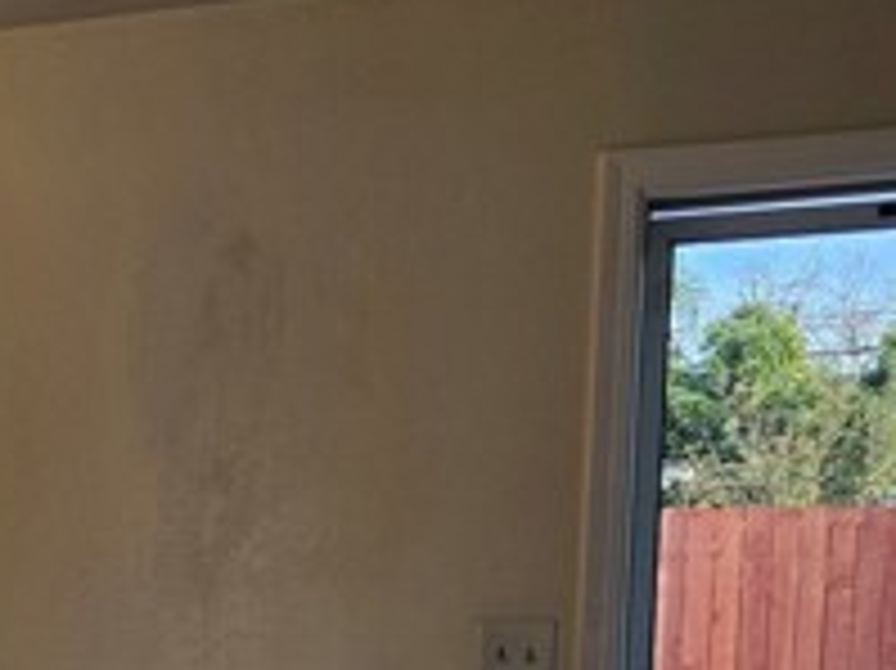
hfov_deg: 22.1
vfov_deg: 18.8
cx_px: -419
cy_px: 814
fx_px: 1914
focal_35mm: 74
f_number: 1.7
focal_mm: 6.3
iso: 32
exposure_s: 1/120
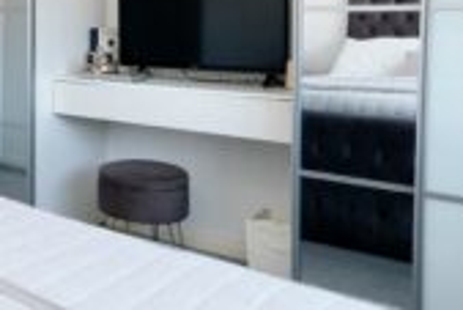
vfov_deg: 25.9
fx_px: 656
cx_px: -110
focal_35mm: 51
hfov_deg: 31.6
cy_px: 47
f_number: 5.6
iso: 4000
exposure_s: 1/300
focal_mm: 10
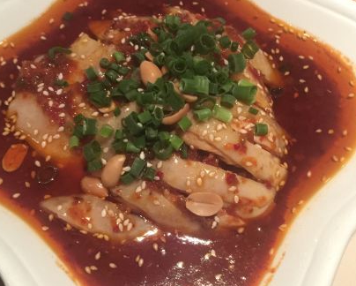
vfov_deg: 30.8
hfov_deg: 38.0
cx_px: 163
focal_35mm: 49
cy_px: 124
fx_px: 517
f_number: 2.2
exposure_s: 1/8
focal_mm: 4.15
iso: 200
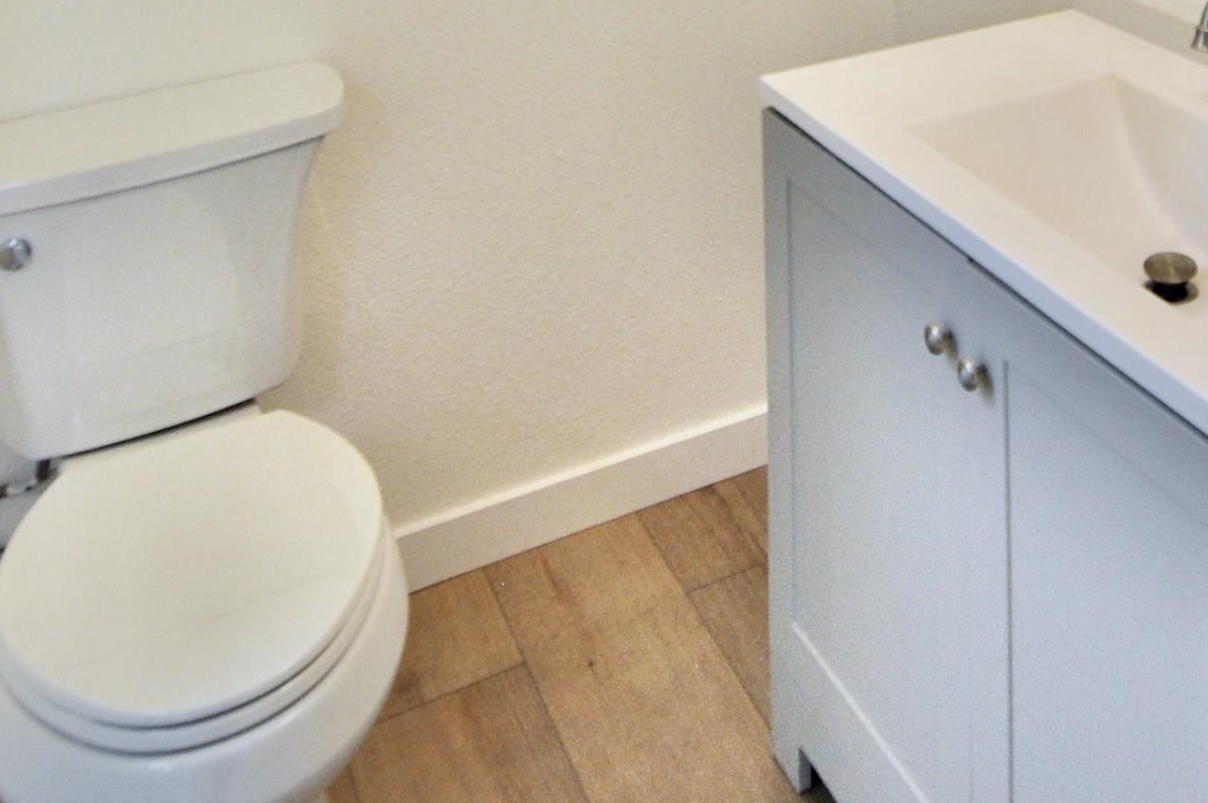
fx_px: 1313
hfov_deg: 46.0
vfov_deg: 29.7
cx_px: 1020
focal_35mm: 39
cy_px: -132
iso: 400
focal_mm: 11
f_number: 4
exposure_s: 1/60
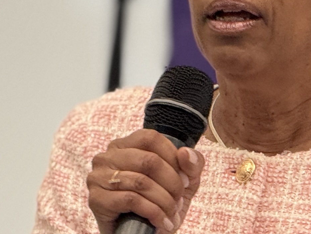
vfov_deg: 2.9
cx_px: 385
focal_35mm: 517
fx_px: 4645
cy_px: 247
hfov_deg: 3.8
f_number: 2.8
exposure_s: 1/60
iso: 250
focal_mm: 15.66
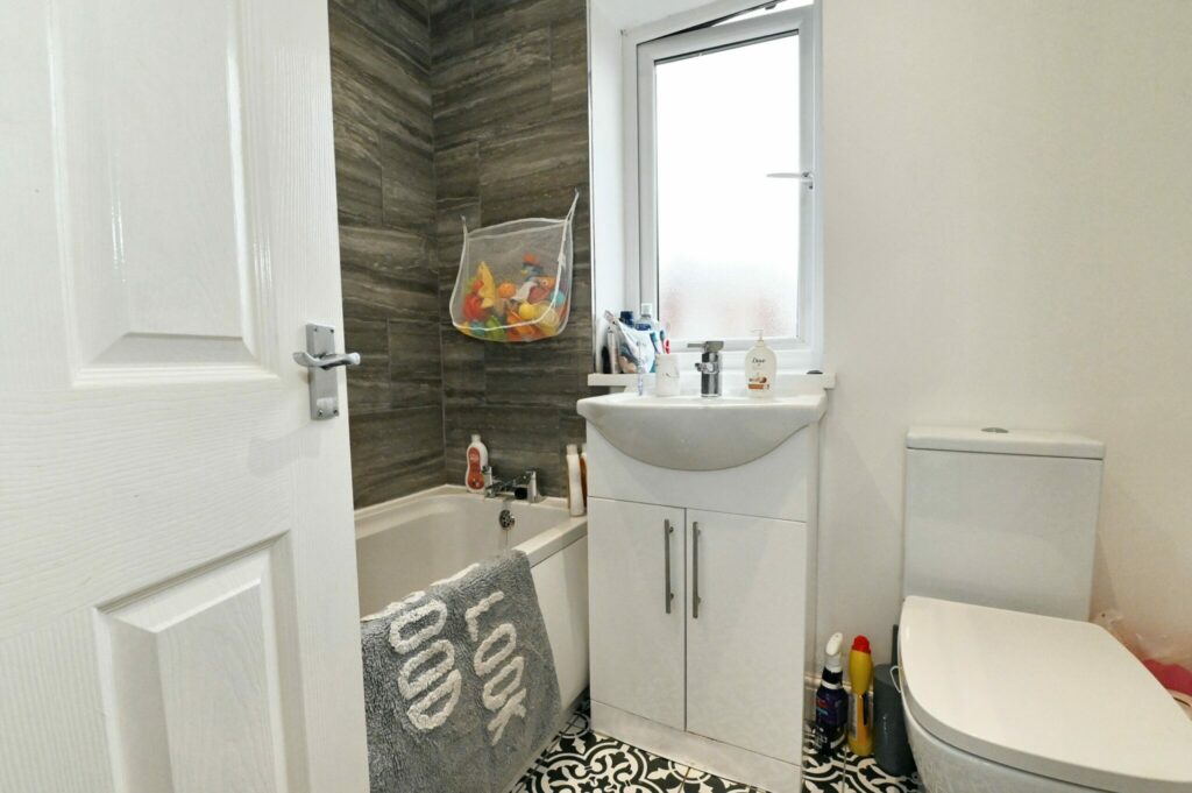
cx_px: 596
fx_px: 496
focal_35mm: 15
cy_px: 396
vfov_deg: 77.2
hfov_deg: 100.4
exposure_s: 1/200
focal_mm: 15
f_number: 10
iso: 6400
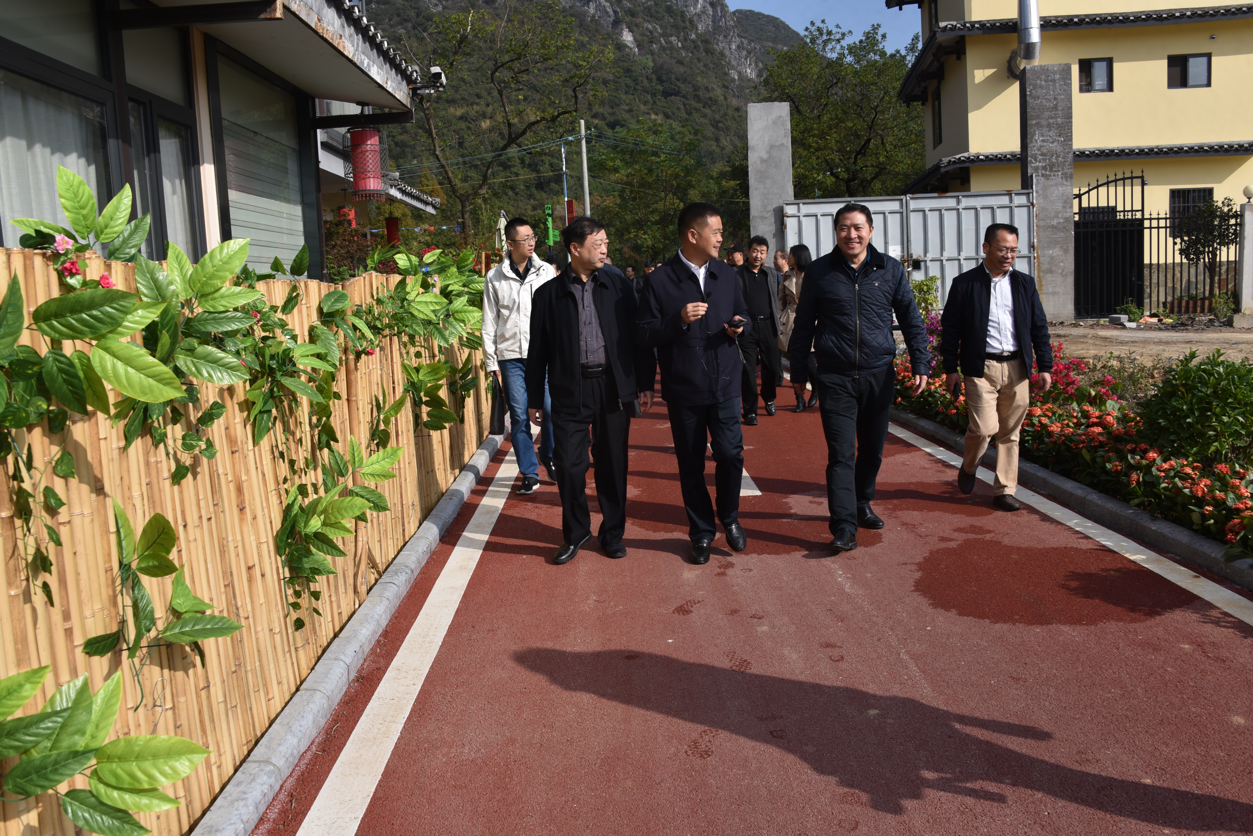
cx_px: 626
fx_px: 975
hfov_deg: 65.5
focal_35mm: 28
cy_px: 418
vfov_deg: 46.4
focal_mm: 28
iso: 200
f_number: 9
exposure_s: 1/320
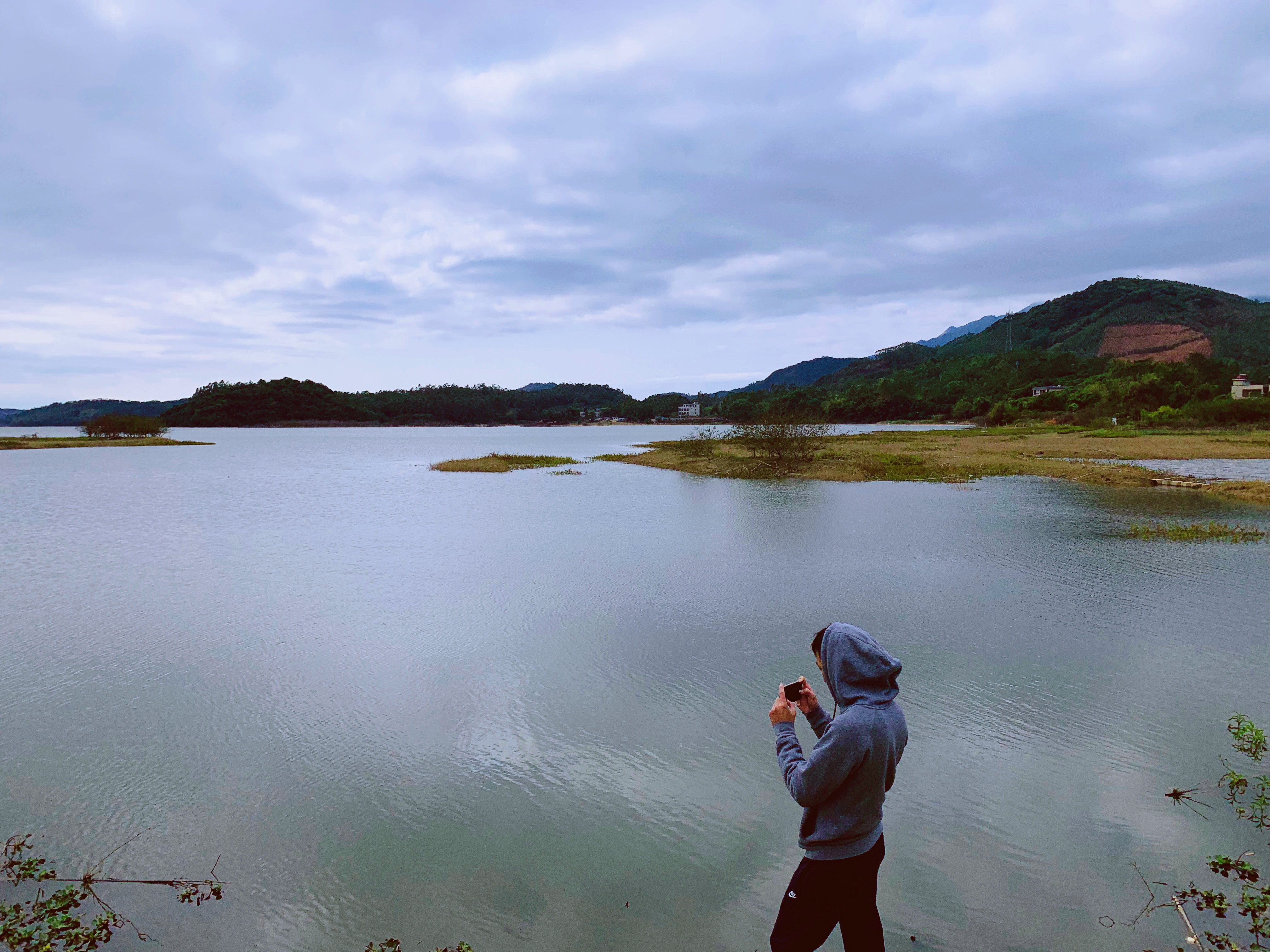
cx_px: 635
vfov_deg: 53.1
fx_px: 954
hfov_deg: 67.3
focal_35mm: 26
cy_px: 476
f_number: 1.8
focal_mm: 4.25
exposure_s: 1/10526
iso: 25
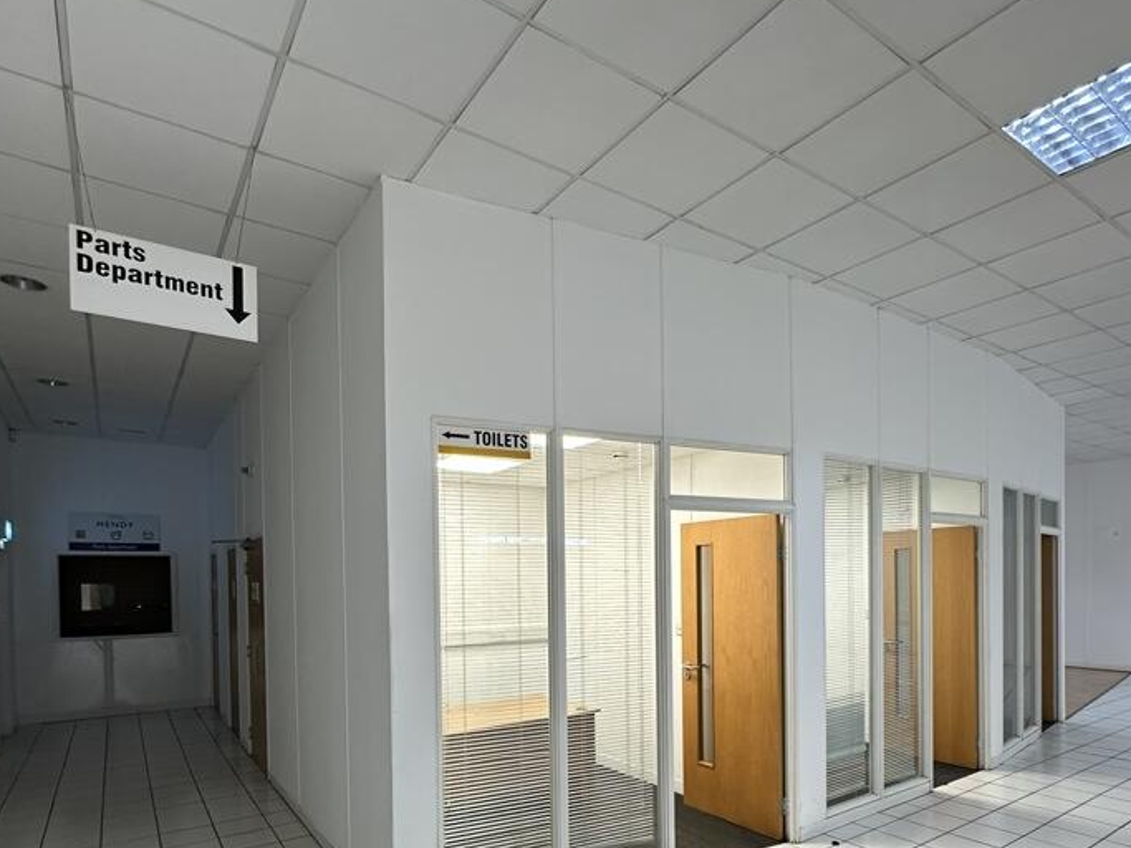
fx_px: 686
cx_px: 591
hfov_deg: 79.0
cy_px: 586
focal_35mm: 21
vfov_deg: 61.4
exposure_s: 1/50
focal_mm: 2.22
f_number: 2.2
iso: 200
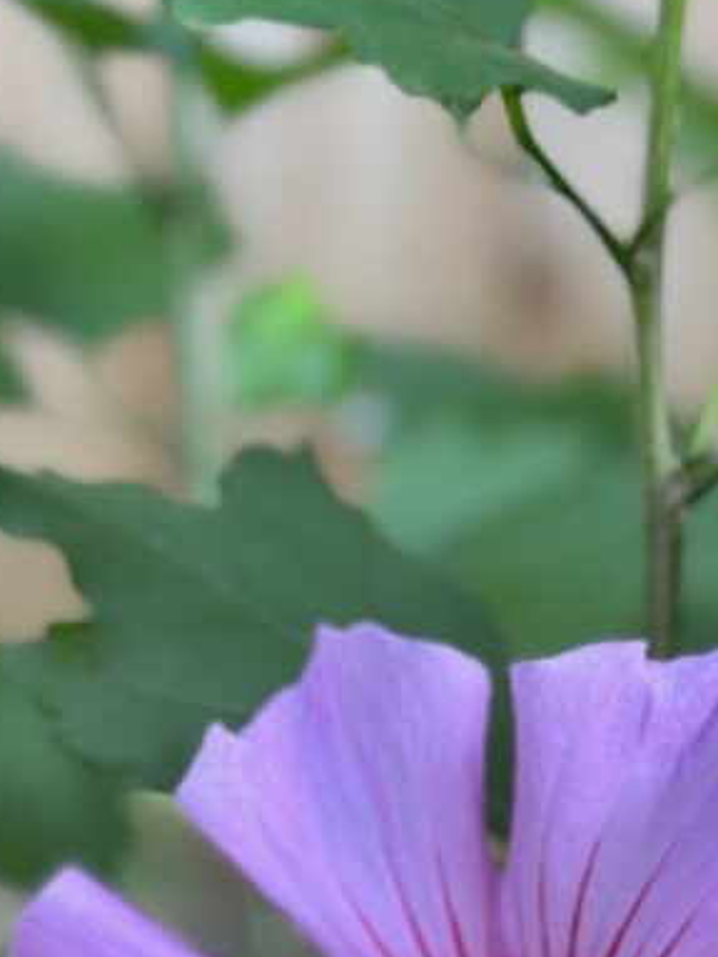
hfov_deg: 11.6
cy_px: 1161
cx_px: 401
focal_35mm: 128
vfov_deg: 14.9
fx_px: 3540
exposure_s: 1/121
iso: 100
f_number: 1.78
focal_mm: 6.86
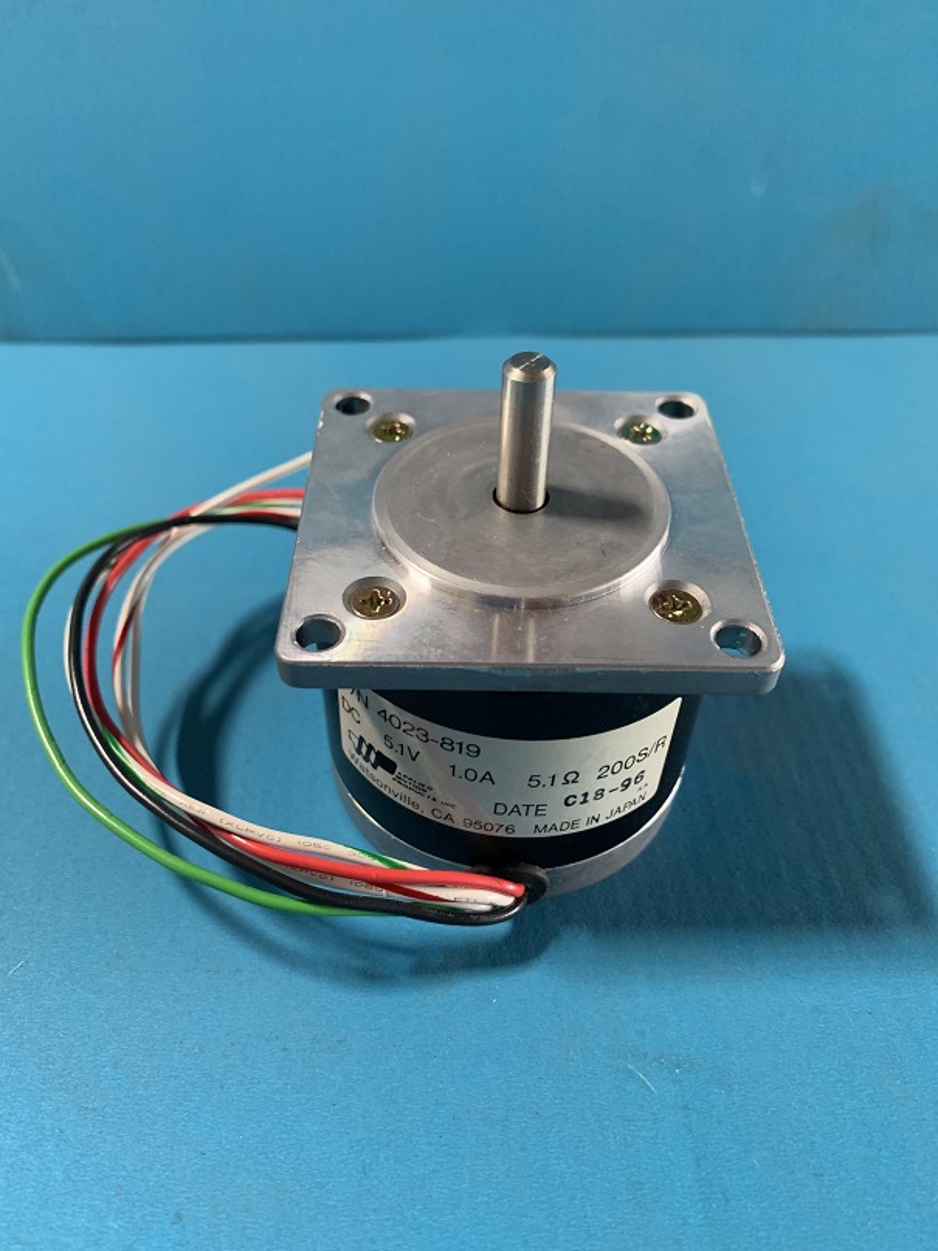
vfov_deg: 67.3
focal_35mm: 26
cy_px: 626
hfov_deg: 53.1
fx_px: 940
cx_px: 469
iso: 400
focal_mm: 4.25
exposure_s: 1/60
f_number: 1.8
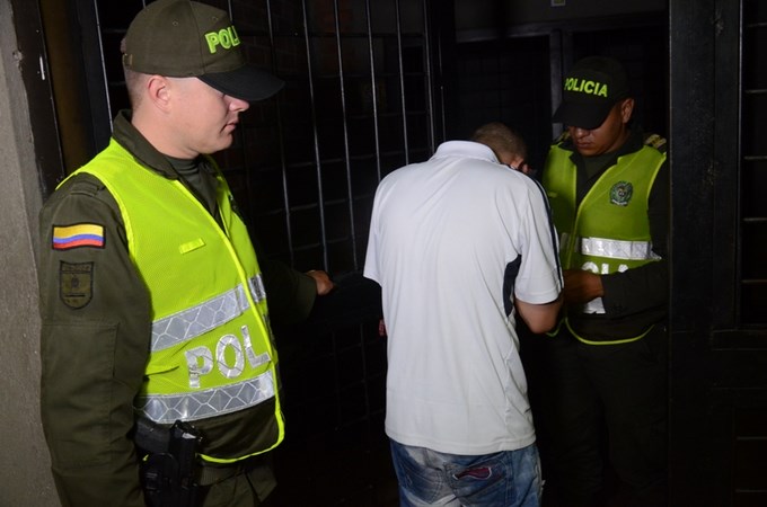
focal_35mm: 36
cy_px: 254
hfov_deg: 53.2
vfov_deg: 36.7
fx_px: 765
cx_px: 384
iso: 2000
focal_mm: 24
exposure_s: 1/125
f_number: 5
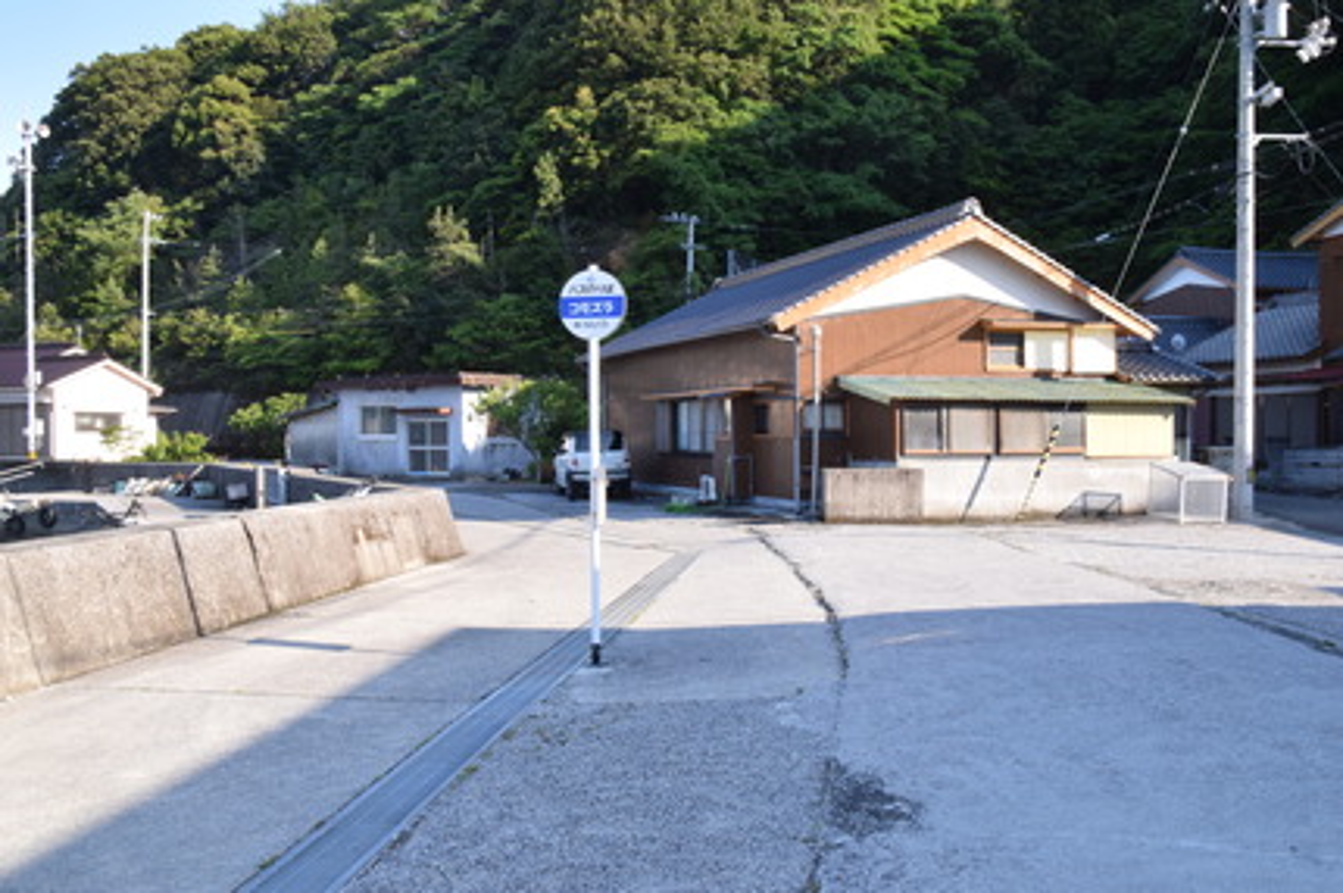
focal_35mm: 33
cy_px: 446
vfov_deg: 39.9
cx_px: 672
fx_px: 1230
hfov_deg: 57.3
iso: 800
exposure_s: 1/160
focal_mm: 22
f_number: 13
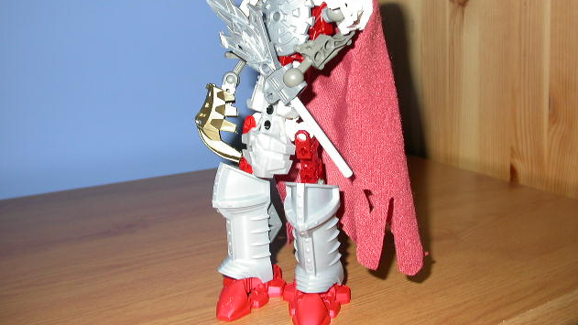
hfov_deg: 48.4
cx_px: 287
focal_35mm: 42
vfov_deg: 28.2
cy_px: 112
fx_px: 644
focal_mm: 7.85
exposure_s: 1/60
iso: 100
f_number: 2.6
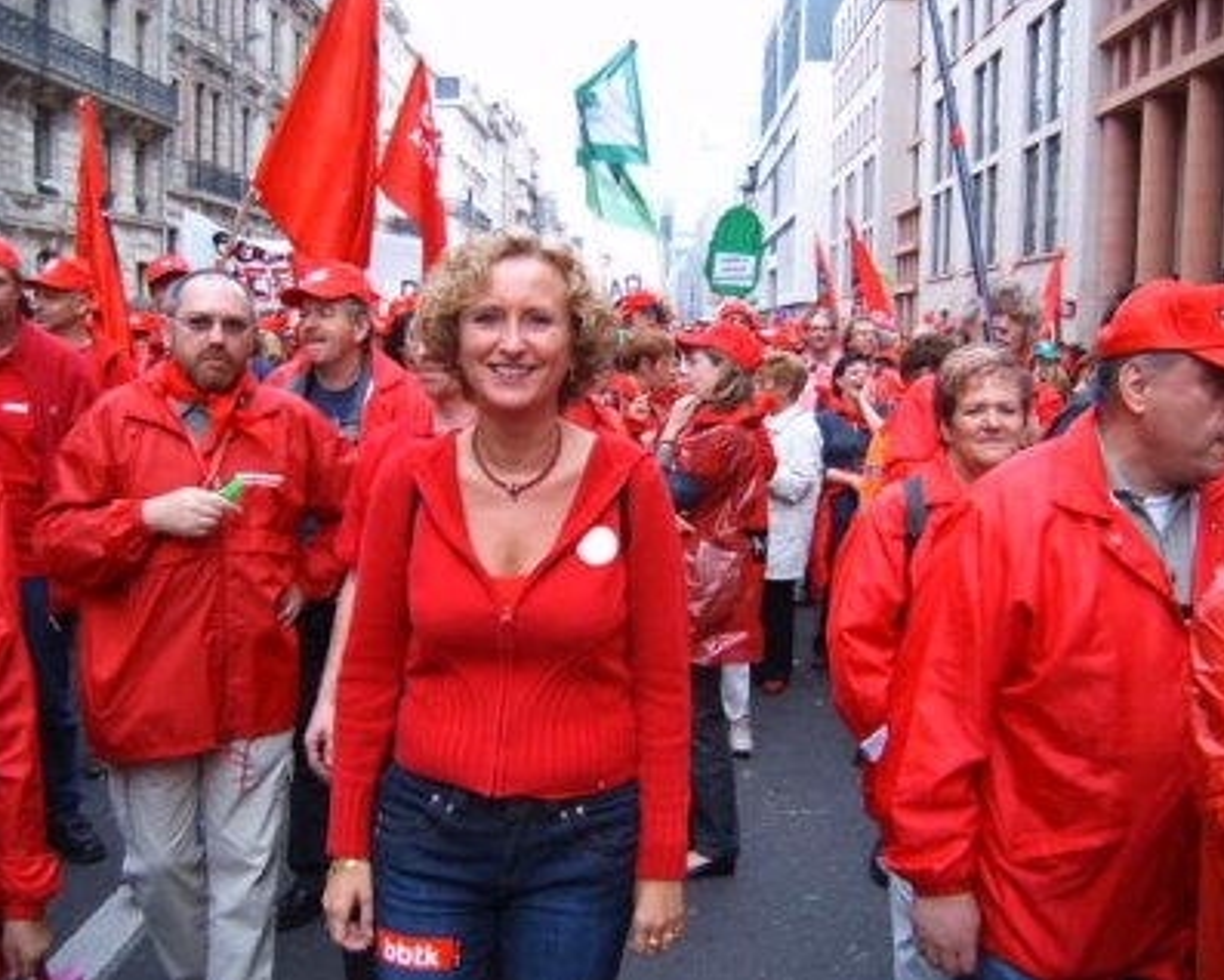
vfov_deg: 38.3
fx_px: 1413
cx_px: 609
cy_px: 487
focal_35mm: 39
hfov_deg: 46.8
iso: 63
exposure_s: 1/125
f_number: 2.9
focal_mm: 6.2
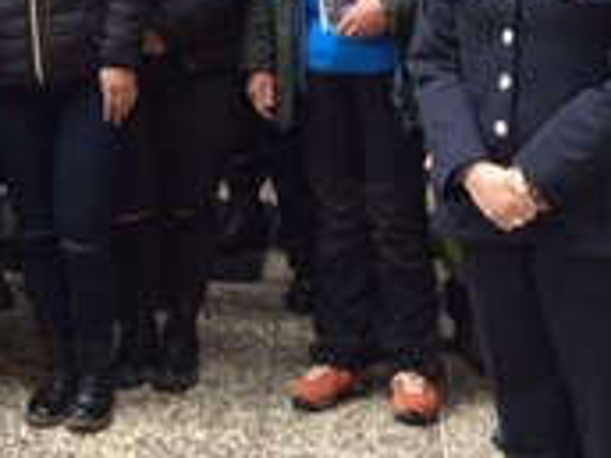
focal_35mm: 108
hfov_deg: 17.7
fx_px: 1906
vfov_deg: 13.0
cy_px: -220
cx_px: -32
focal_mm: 4.15
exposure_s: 1/110
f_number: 2.2
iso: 32
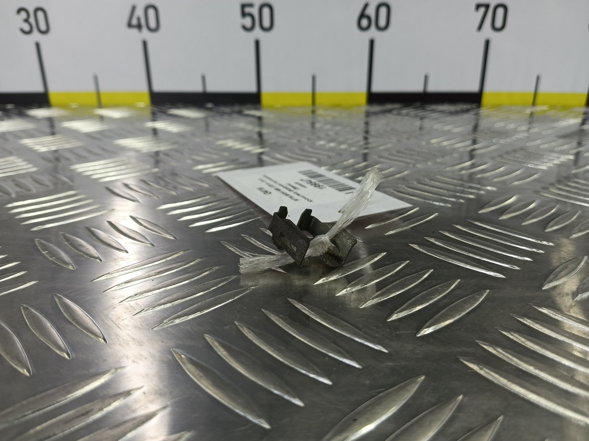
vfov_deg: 58.9
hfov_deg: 73.9
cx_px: 294
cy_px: 220
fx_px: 391
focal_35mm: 23
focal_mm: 4.11
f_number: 1.6
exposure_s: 1/50
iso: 79
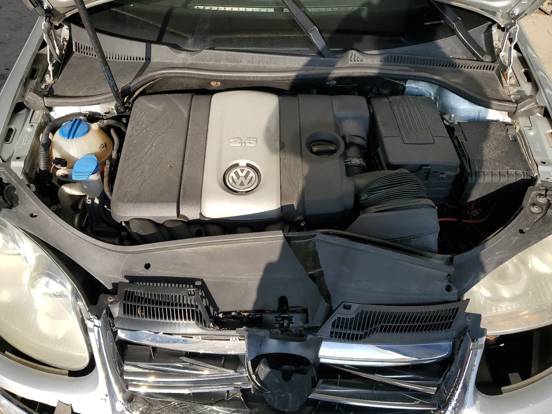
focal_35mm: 27
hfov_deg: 65.3
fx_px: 431
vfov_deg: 51.4
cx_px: 273
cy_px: 201
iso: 50
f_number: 1.5
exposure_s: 1/1250
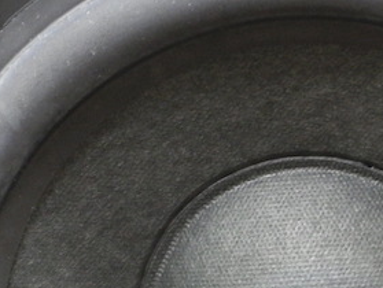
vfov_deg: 7.8
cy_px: 329
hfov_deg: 10.4
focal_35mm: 189
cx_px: 328
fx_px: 2094
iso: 400
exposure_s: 1/5.9
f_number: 3.5
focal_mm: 11.8
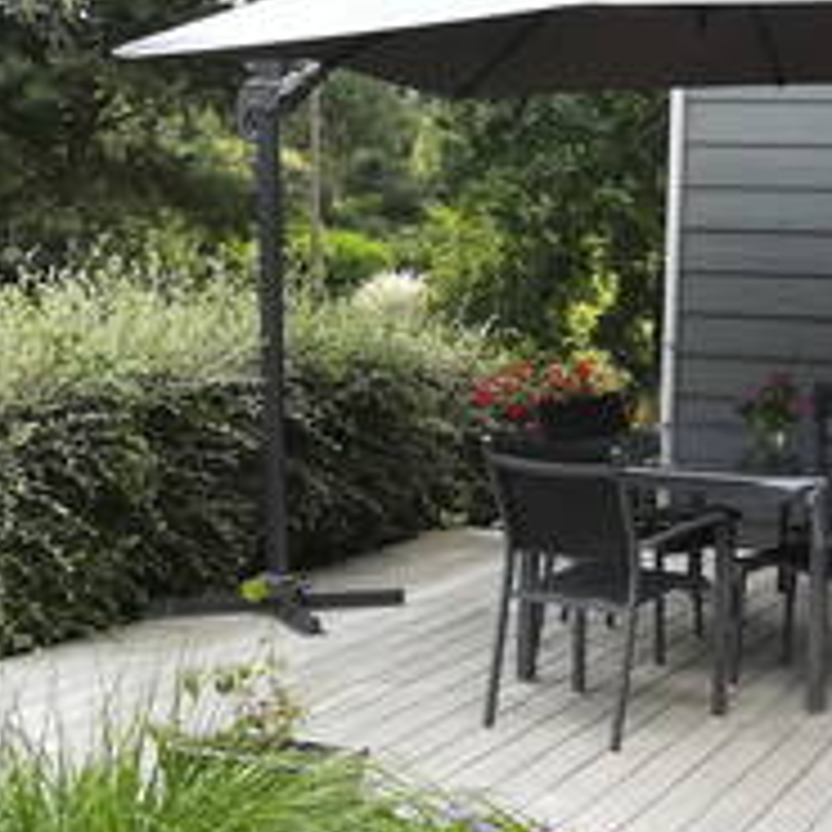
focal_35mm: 67
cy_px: 526
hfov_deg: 25.2
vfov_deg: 25.6
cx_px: 688
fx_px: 1822
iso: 80
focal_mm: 3.83
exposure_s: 1/100
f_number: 2.2
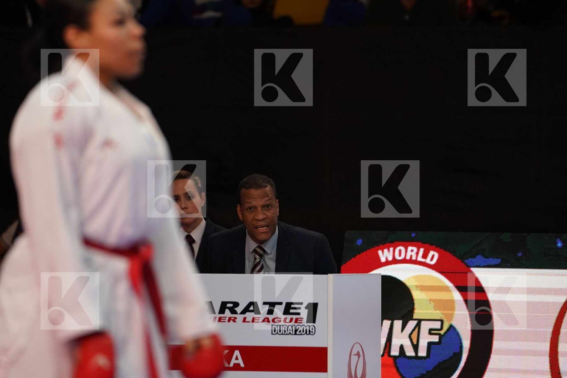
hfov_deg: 6.9
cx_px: 284
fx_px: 4725
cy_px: 189
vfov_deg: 4.6
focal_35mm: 300
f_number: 2.8
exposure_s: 1/400
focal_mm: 200
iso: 2500
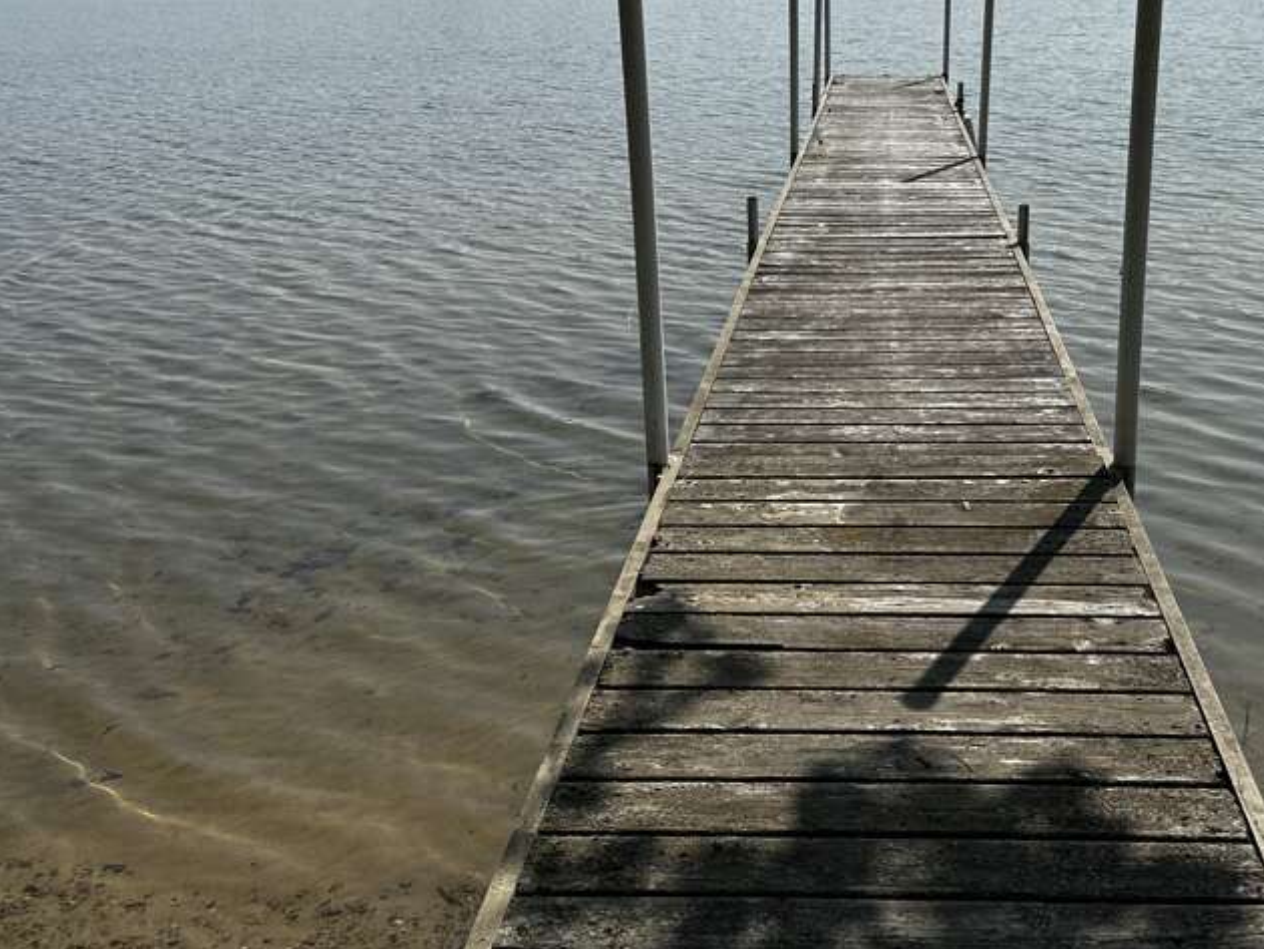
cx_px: 861
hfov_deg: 46.9
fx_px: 1425
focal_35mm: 39
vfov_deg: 36.7
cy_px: 381
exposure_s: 1/8929
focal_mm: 6.86
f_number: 1.78
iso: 80
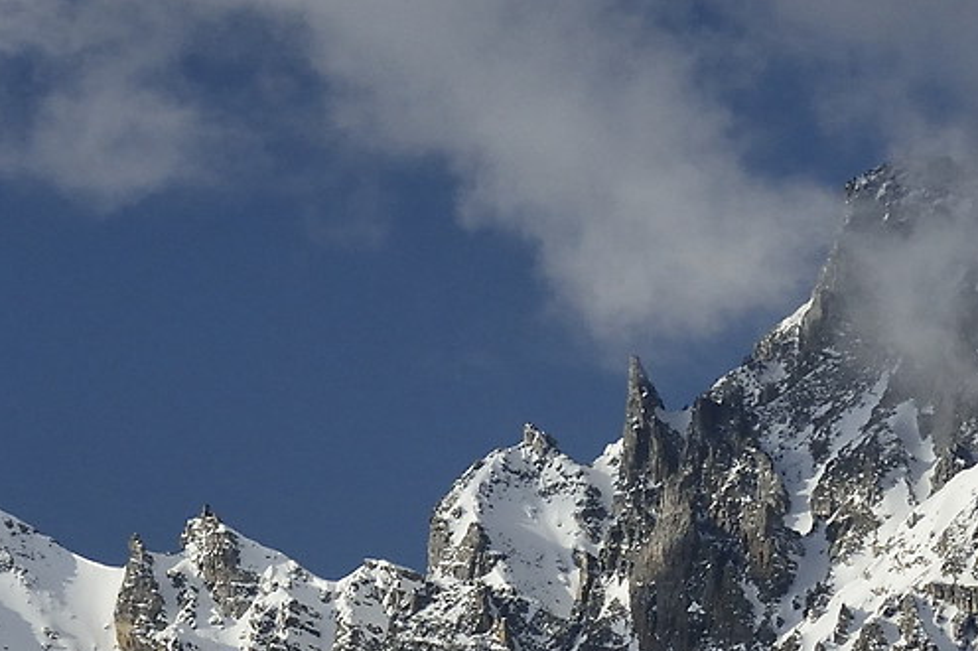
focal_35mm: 399
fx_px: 10843
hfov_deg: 5.2
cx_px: 341
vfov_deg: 3.4
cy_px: 690
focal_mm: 55
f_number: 7.1
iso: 450
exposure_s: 1/1000
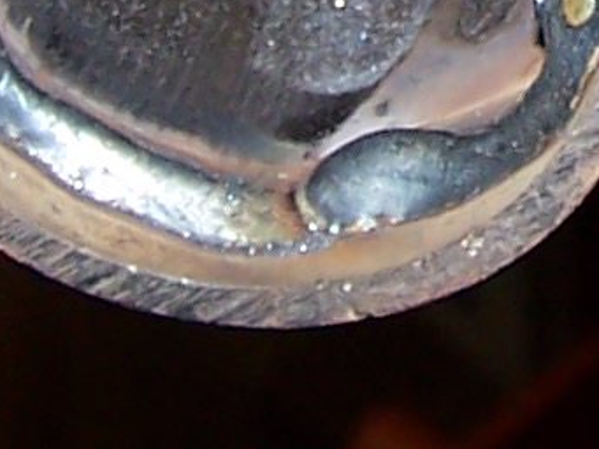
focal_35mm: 257
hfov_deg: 7.6
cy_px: -403
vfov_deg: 5.7
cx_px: 910
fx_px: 4449
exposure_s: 1/60
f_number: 2.8
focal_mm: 6.3
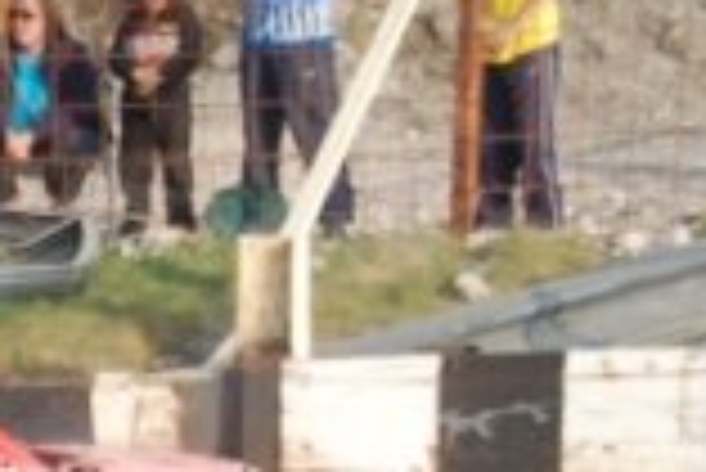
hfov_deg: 7.2
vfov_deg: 4.8
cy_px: 935
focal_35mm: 281
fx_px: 5516
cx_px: -477
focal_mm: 46
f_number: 5
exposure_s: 1/640
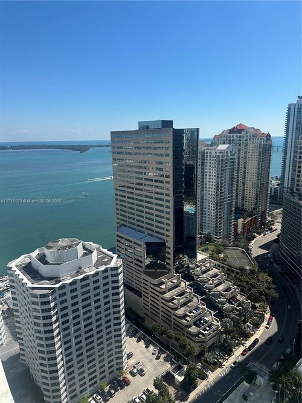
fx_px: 279
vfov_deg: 71.6
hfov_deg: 56.8
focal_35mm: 24
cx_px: 151
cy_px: 202
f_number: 1.78
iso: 80
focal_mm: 6.86
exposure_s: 1/6211
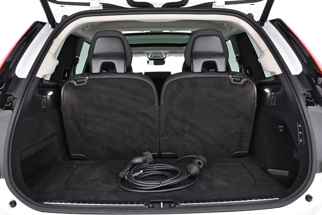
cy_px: 108
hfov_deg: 56.1
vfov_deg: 39.1
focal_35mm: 34
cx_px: 161
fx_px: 302
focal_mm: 22.5
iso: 1600
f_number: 4
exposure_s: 1/25
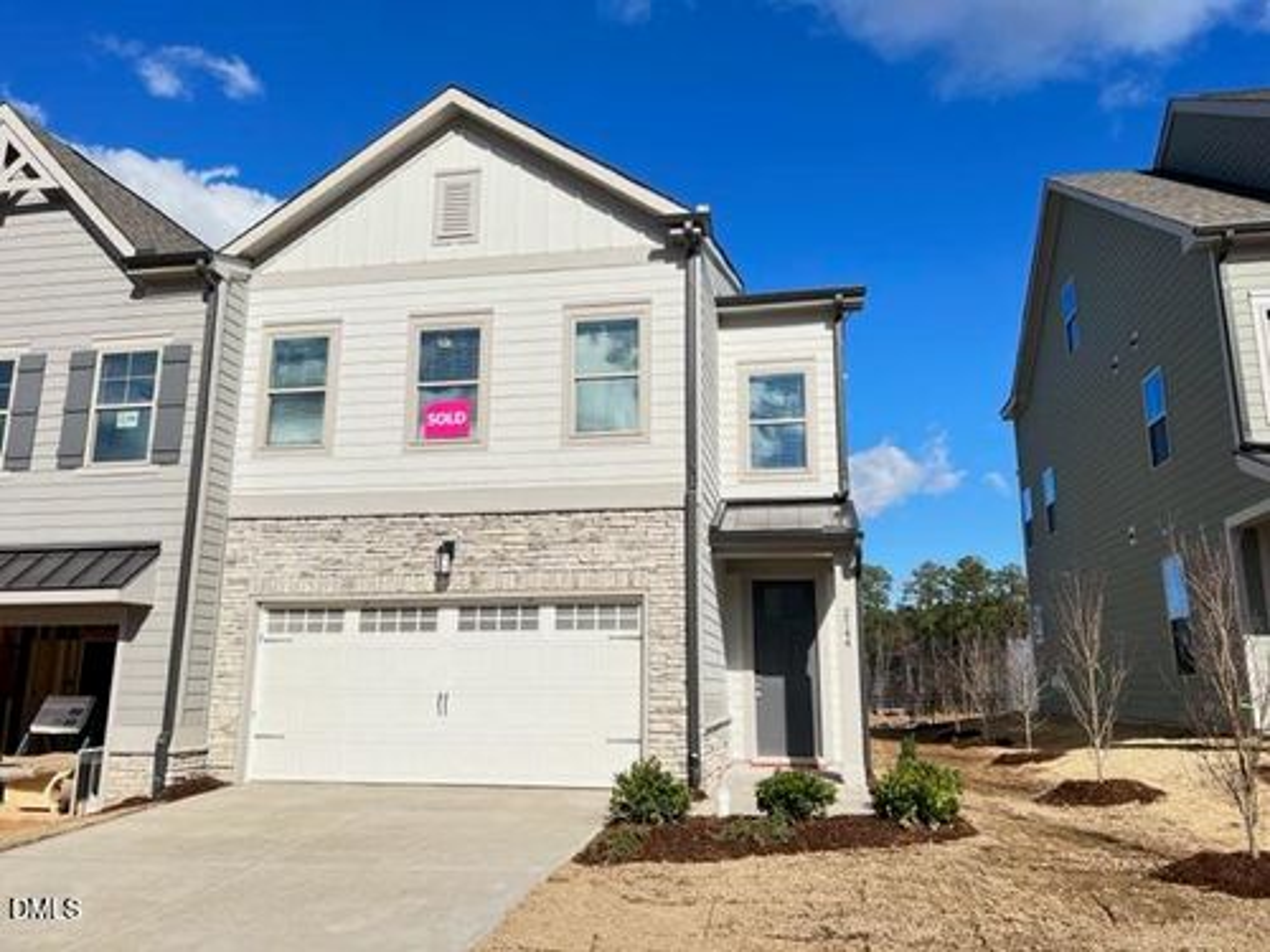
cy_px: 476
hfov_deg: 67.3
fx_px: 954
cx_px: 635
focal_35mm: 26
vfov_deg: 53.1
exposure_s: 1/3571
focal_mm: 5.7
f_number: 1.5
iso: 50
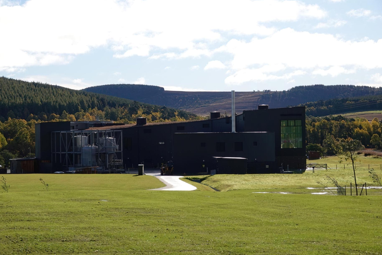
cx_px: 187
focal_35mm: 89
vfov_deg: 15.4
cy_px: 127
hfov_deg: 22.9
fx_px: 945
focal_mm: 31.33
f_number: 4
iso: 100
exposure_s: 1/1000
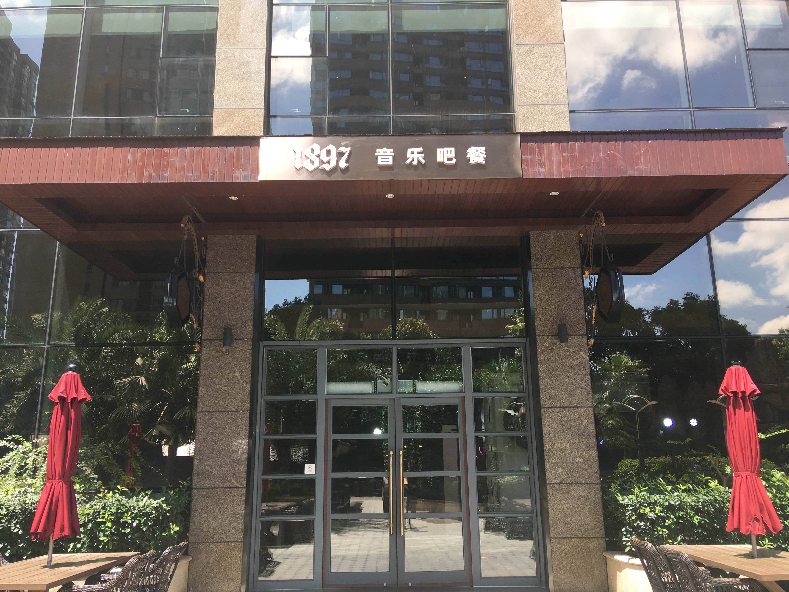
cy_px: 296
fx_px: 661
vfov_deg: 48.2
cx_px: 394
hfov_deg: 61.7
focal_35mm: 29
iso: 25
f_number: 2.2
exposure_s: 1/349
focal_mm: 4.15
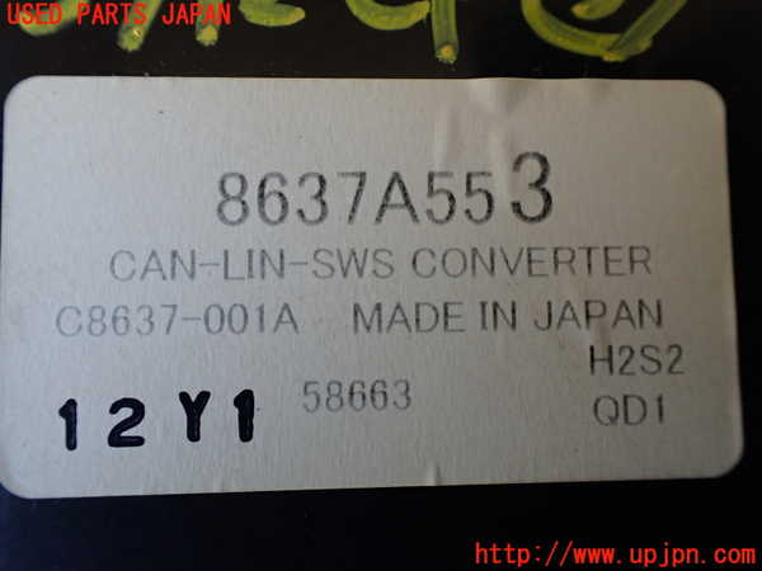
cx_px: 381
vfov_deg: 46.8
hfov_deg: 60.0
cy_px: 286
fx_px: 660
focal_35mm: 30
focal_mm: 5.4
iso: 320
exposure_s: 1/125
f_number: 2.3
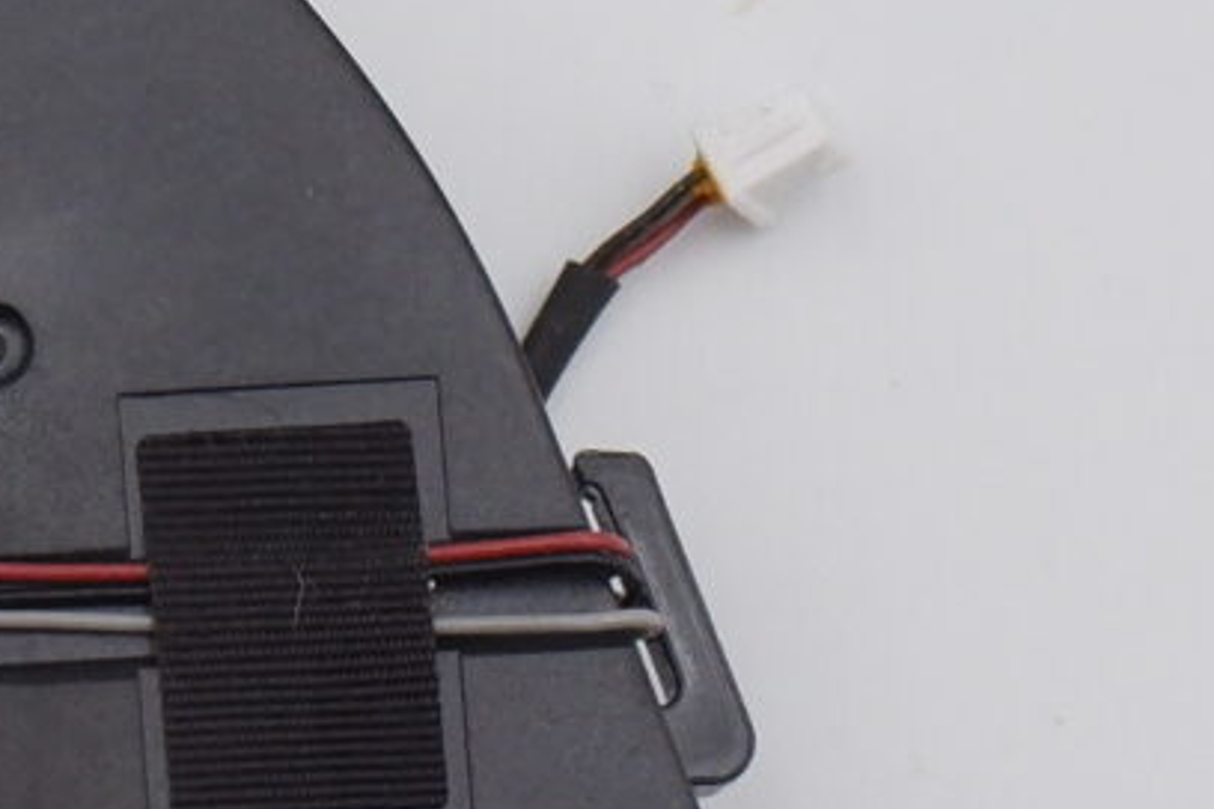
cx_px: -568
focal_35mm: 207
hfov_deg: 9.7
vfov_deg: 6.6
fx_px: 6980
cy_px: 766
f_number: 5.6
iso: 800
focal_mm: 22.1
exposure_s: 1/420
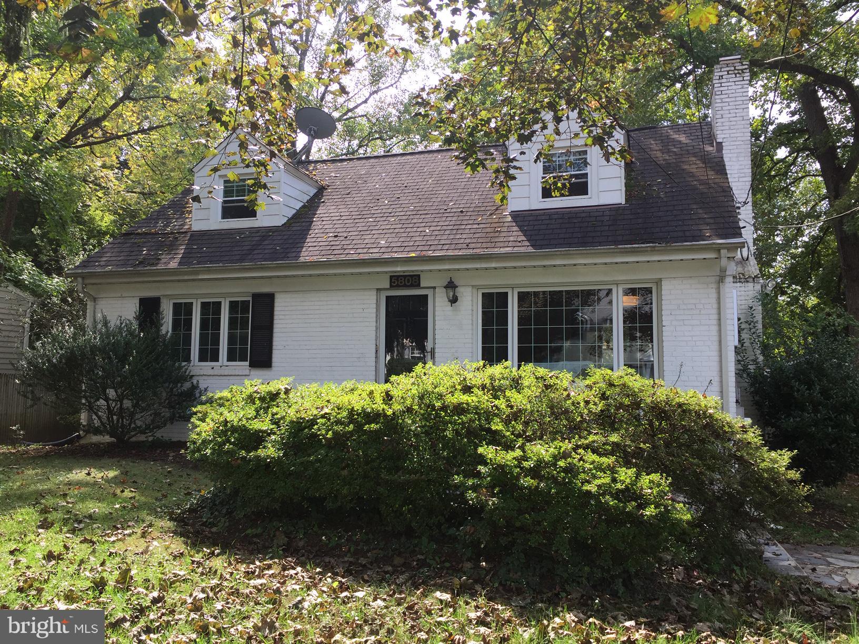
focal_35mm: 29
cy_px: 322
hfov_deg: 61.7
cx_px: 430
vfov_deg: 48.2
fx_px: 720
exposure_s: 1/449
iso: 32
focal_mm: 4.15
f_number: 2.2
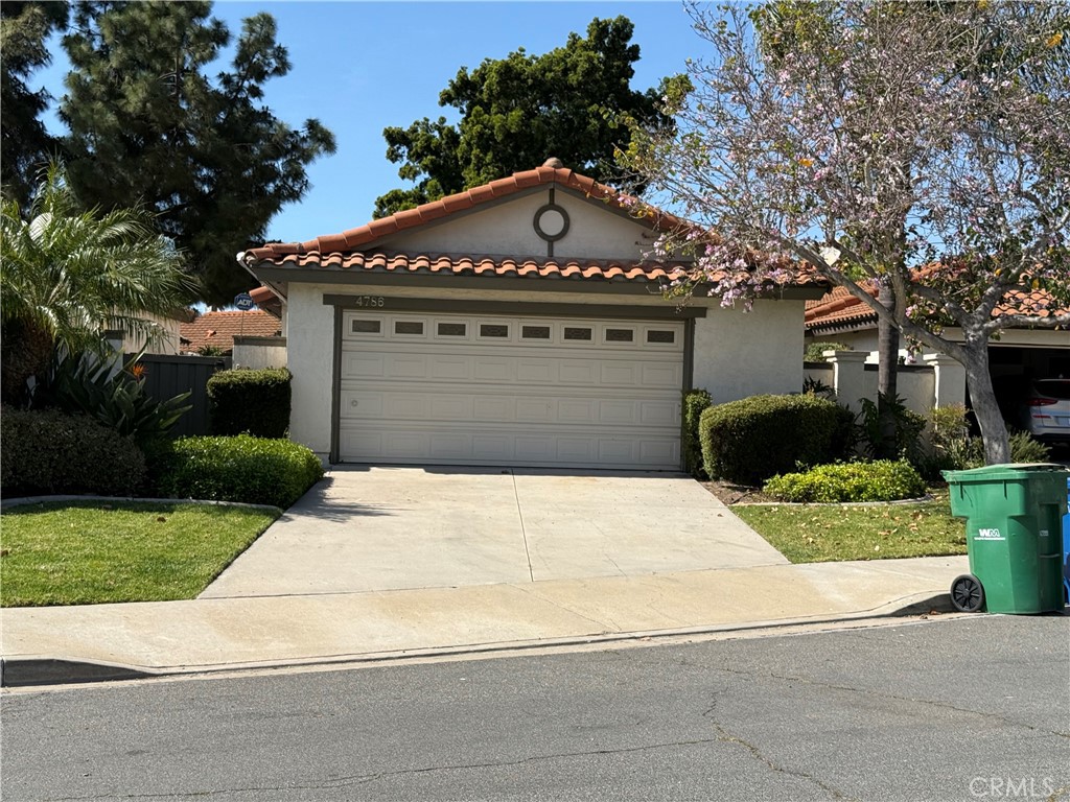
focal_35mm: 48
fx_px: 1484
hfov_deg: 39.7
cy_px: 401
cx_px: 535
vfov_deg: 30.3
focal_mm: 6.76
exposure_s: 1/4329
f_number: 1.78
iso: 64
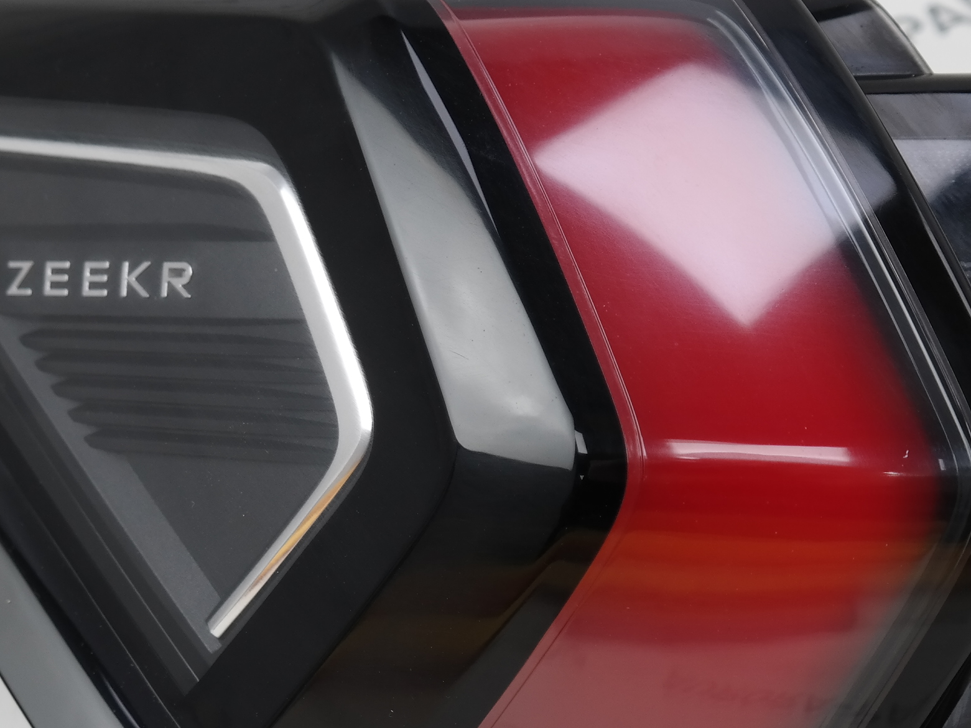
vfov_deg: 16.2
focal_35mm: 91
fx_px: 2553
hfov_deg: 21.5
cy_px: 430
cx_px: 523
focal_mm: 25
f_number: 4
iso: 200
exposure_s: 1/80
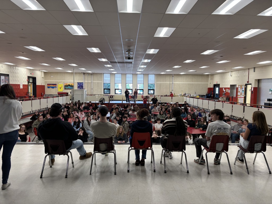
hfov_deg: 67.3
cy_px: 102
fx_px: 204
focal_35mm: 26
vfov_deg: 53.1
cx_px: 136
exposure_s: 1/60
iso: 160
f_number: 1.6
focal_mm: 5.96
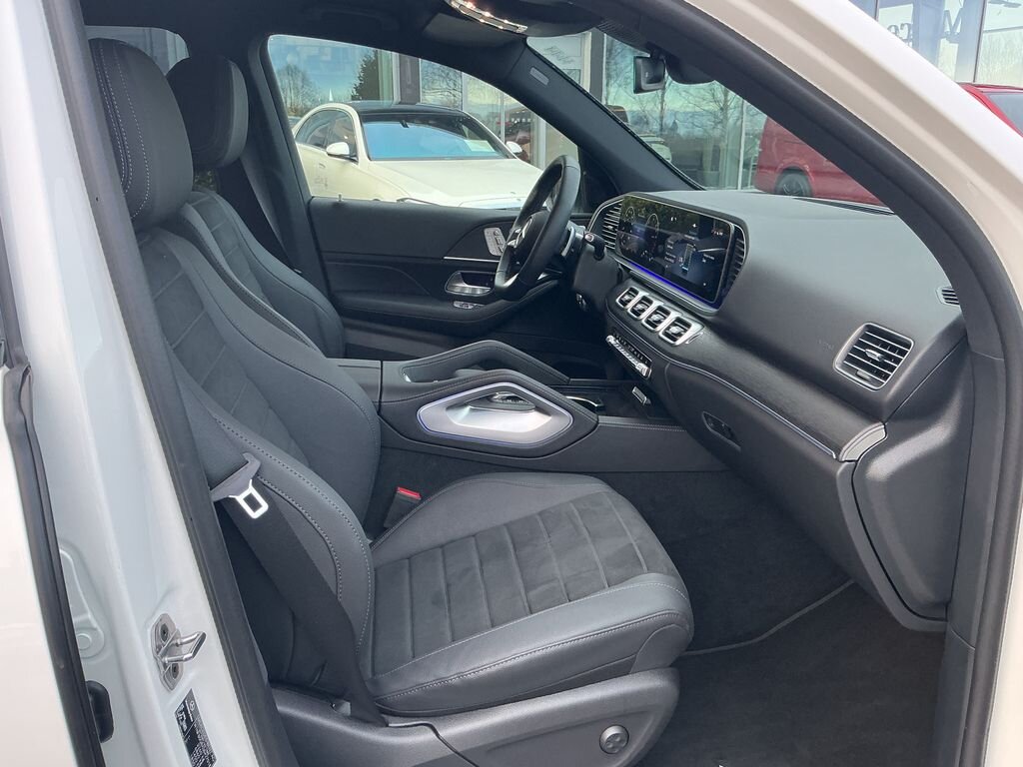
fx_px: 857
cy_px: 384
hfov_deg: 61.7
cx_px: 512
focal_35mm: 29
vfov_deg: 48.2
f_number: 1.8
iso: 64
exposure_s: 1/60
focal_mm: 3
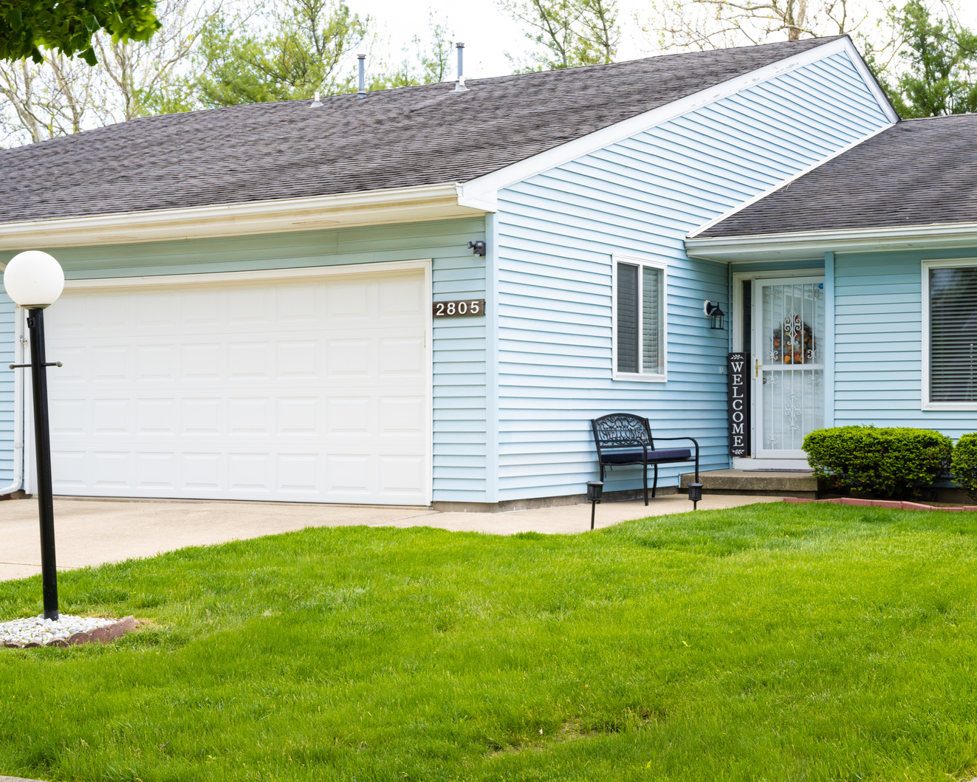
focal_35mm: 54
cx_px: 573
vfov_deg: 28.1
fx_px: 1562
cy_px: 389
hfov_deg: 34.7
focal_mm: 47
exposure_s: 1/60
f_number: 8
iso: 100
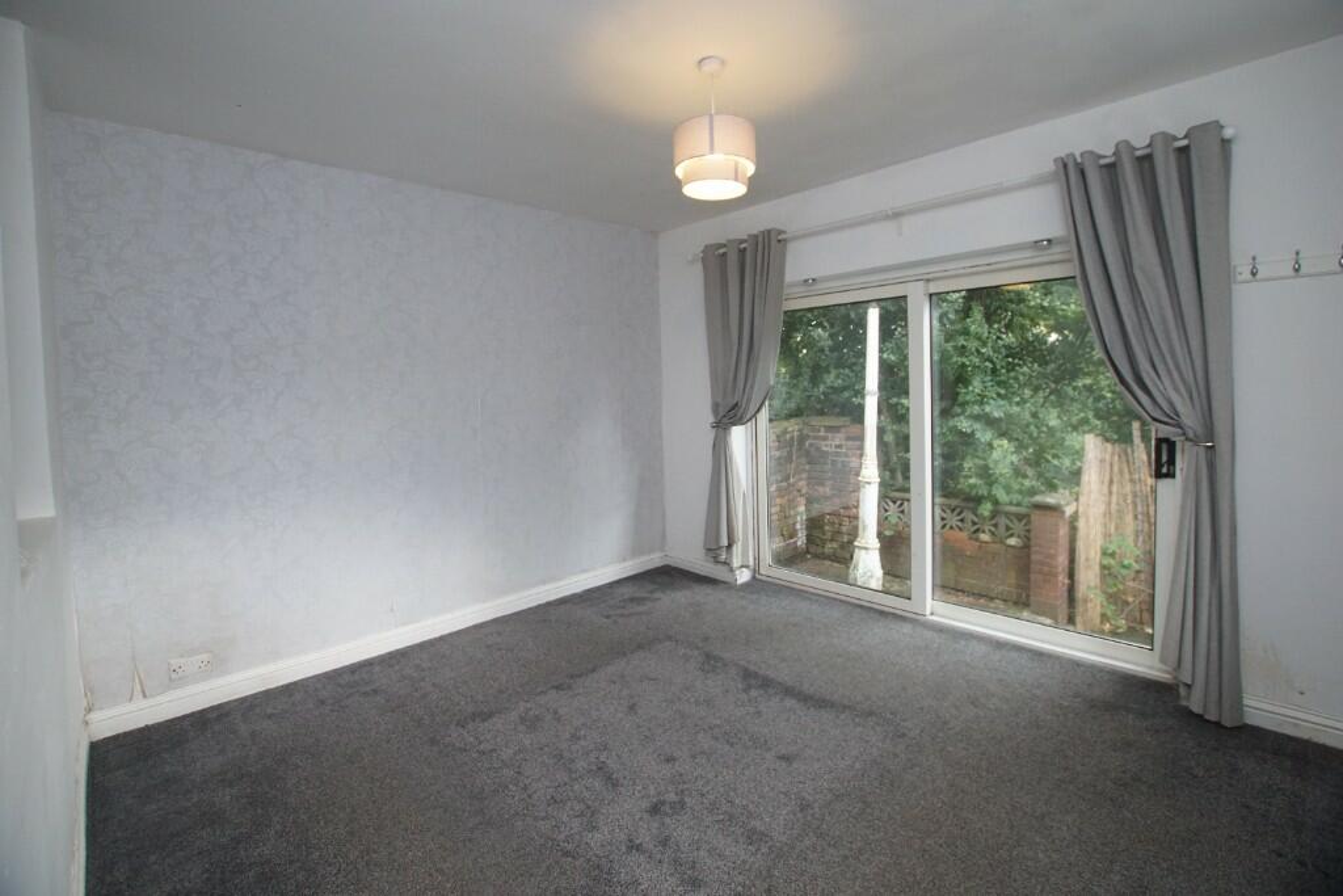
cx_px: 672
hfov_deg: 100.4
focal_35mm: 15
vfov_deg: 77.3
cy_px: 448
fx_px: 560
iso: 1000
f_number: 4
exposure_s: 1/160
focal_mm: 10
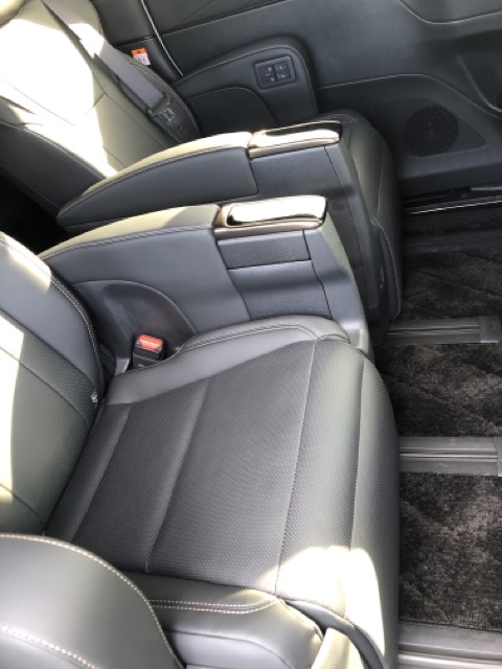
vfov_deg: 63.4
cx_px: 251
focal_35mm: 28
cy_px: 334
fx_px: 541
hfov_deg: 49.7
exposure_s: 1/20
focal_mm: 3.99
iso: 40
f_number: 1.8
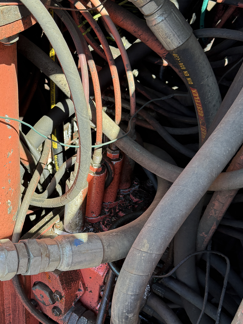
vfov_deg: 38.2
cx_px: 59
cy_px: 170
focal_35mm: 50
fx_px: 468
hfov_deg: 28.7
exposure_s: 1/507
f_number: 1.78
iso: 100
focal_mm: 6.76
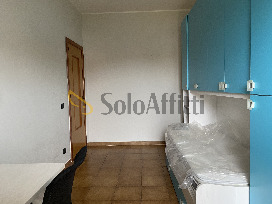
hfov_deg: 67.3
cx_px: 136
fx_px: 204
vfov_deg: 53.1
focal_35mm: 26
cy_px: 102
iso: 400
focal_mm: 4.25
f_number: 1.8
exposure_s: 1/60
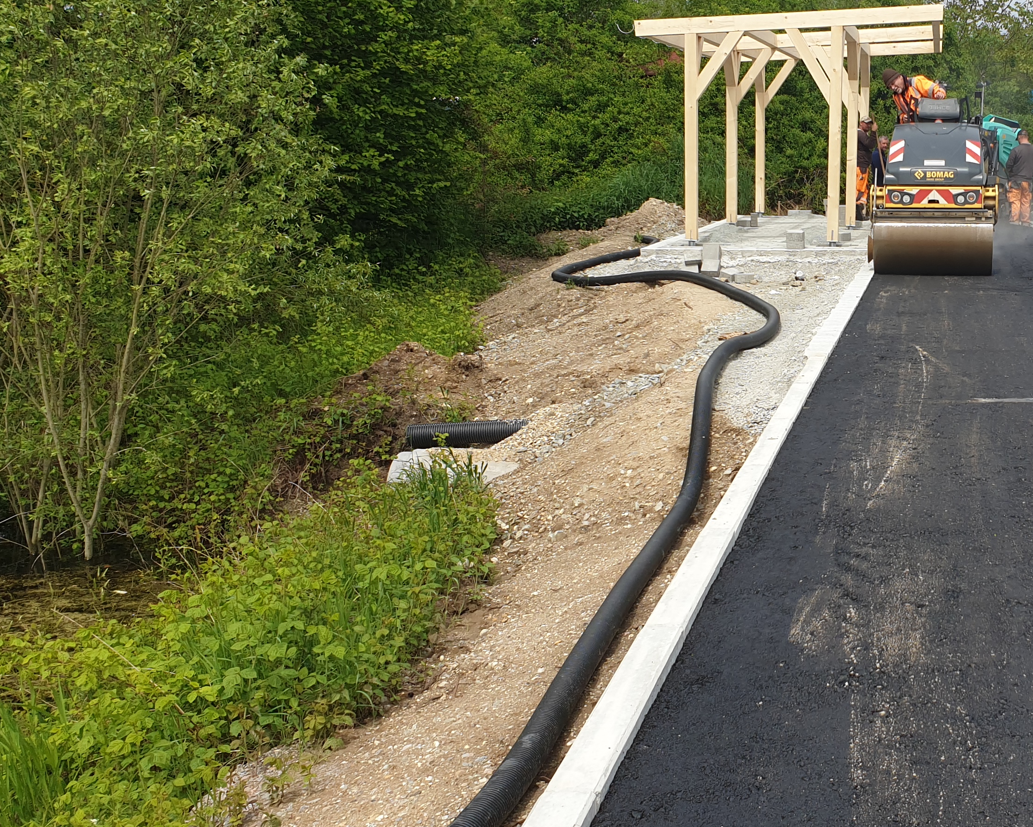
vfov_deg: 32.7
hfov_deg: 37.7
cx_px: 923
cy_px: 361
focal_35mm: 46
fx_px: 1407
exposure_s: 1/1715
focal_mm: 4.3
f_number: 2.4
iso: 50
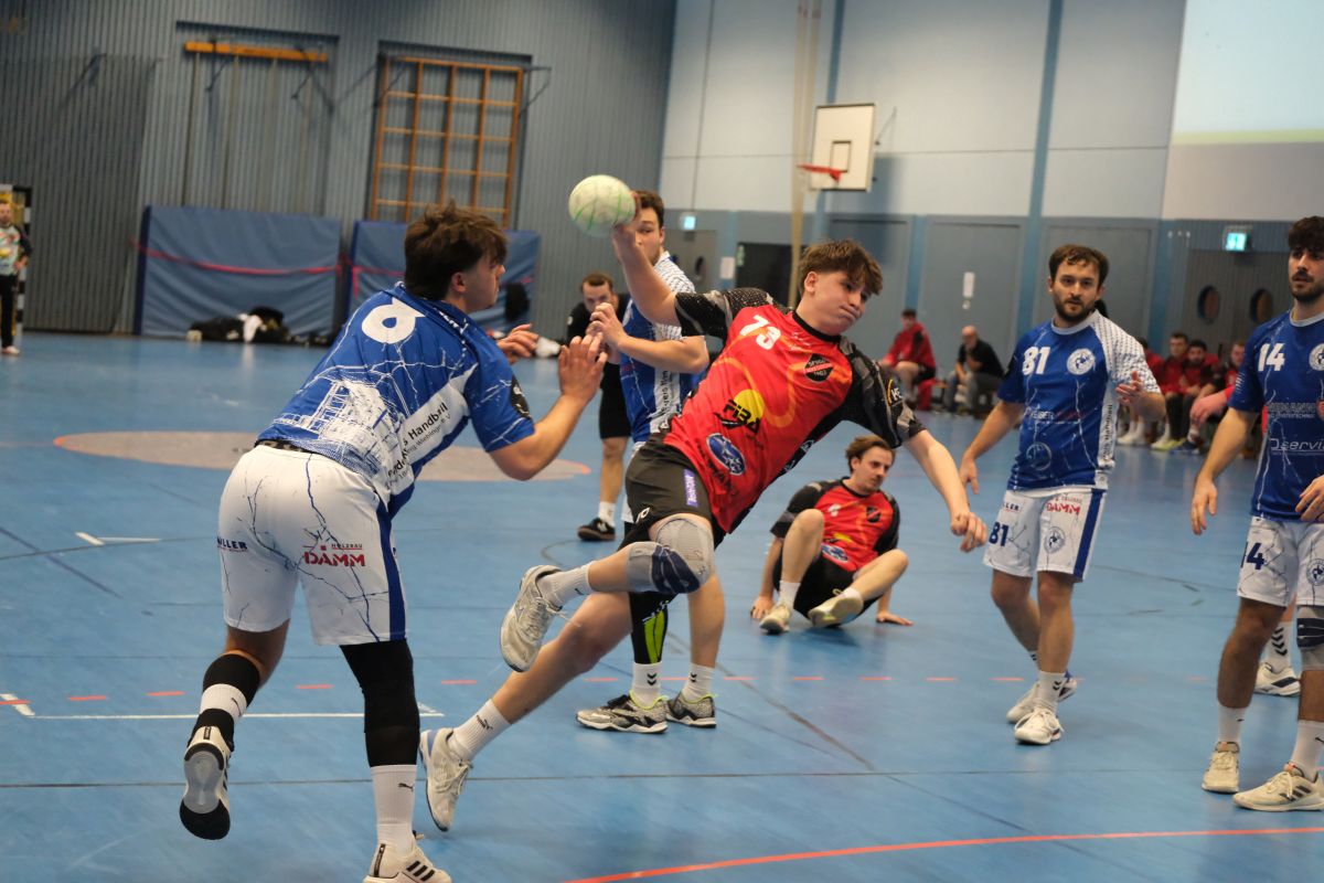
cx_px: 662
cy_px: 442
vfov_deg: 18.2
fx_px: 2758
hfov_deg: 27.0
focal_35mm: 75
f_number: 2.8
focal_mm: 50
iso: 6400
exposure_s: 1/500
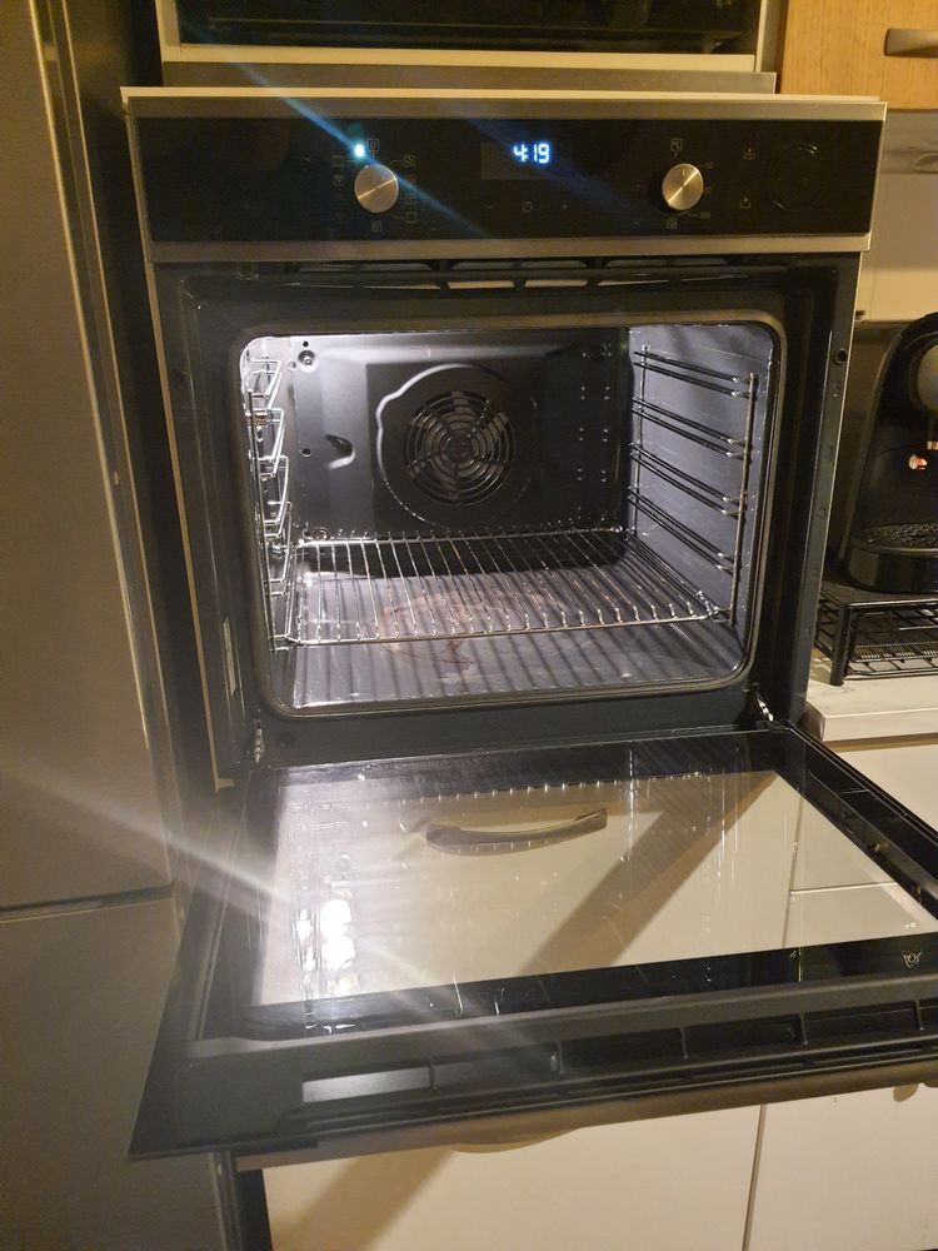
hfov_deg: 53.1
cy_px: 626
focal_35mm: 26
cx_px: 469
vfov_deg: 67.3
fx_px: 939
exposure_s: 1/33
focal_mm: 4.32
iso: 640
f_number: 1.7
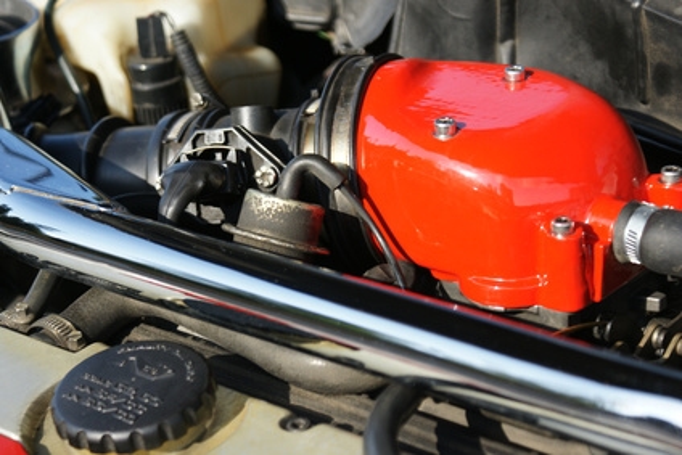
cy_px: 228
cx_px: 341
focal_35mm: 105
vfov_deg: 13.1
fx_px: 1990
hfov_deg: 19.4
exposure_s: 1/125
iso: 200
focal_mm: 70
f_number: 6.3
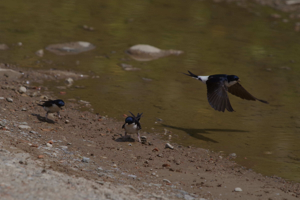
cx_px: 150
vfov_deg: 3.4
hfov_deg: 5.2
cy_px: 100
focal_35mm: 400
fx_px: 3333
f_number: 4.5
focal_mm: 400
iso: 500
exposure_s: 1/2500
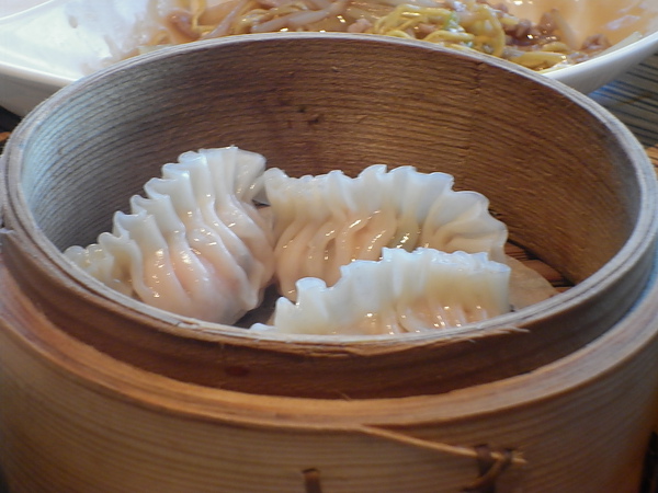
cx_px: 329
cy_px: 246
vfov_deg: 13.2
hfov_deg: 17.6
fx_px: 2129
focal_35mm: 112
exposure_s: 1/13
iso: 200
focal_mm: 20
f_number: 6.2
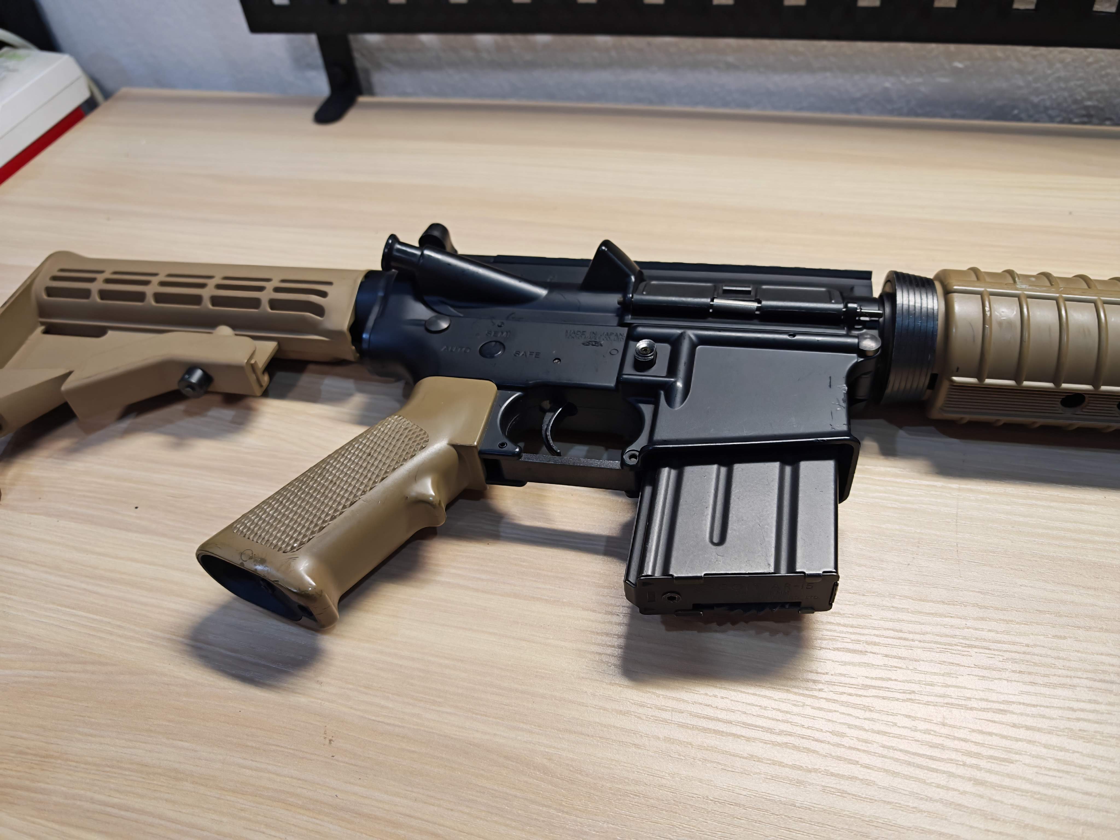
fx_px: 777
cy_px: 420
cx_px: 560
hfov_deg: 71.6
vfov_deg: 56.8
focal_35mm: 24
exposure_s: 1/100
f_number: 2
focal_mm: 6.83
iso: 125
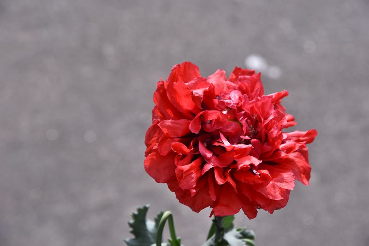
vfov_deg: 11.4
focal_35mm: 120
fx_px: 1230
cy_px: 123
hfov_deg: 17.1
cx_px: 184
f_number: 8
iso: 200
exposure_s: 1/250
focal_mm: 120
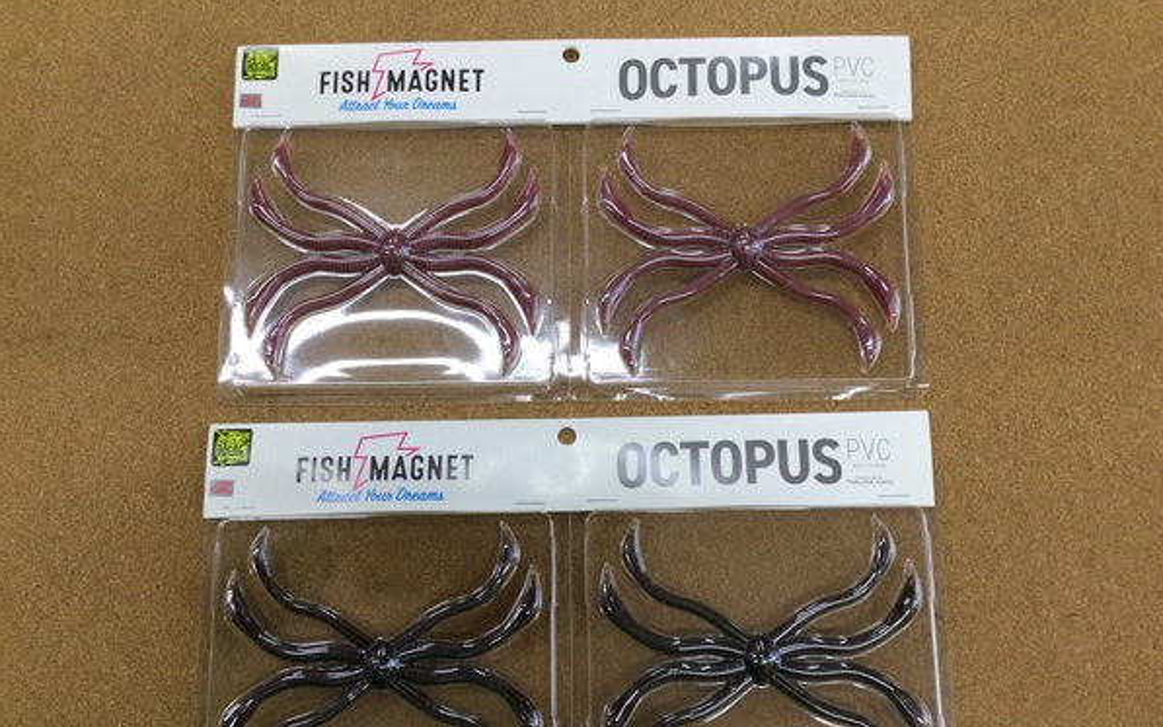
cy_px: 433
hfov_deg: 58.1
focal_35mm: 33
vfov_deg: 38.2
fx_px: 1046
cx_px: 582
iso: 32
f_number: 2.4
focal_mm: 3.3
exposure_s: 1/60
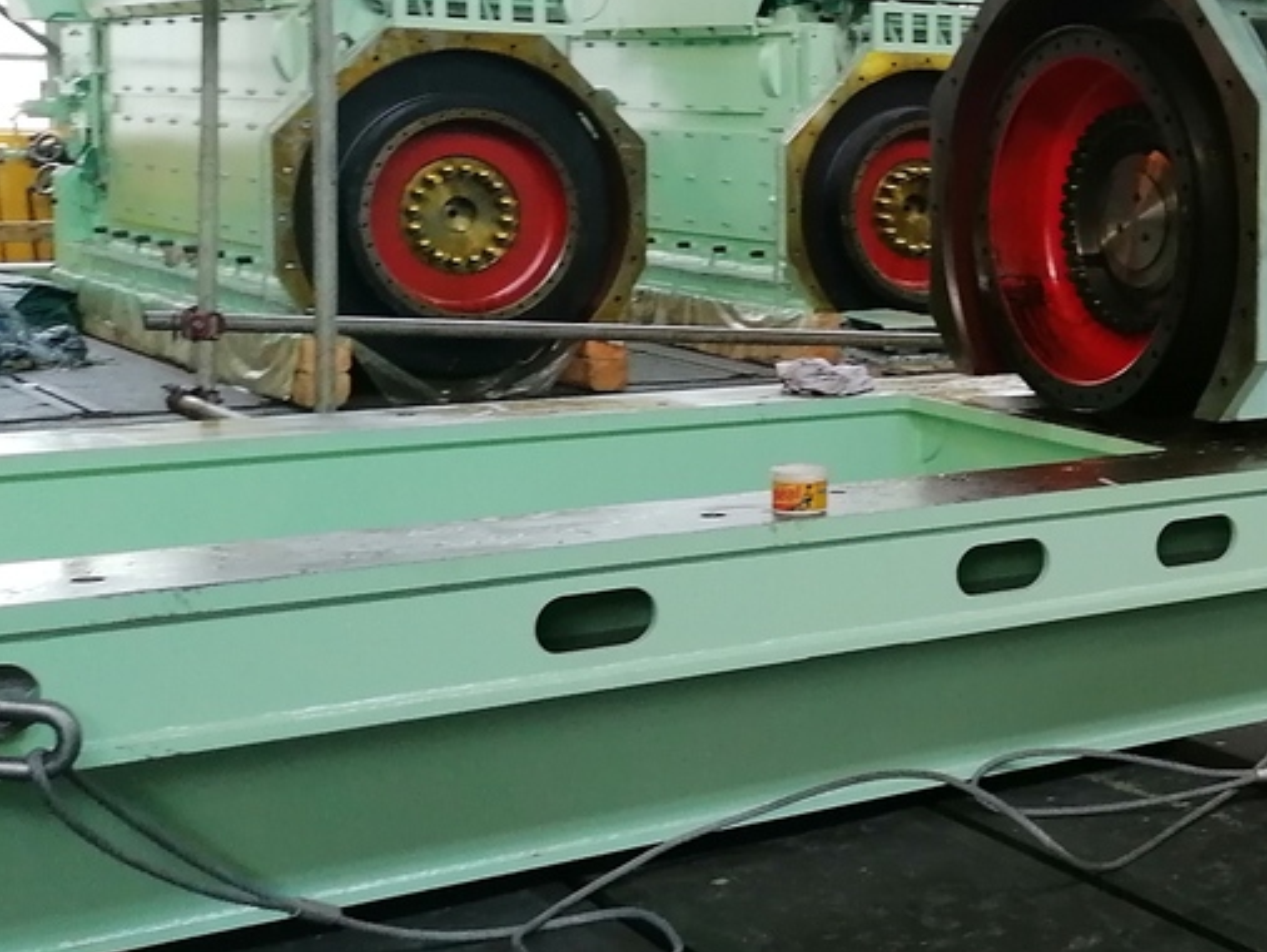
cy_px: 348
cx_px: 1322
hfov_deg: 28.1
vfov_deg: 22.9
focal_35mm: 64
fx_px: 2344
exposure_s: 1/36
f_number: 1.8
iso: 200
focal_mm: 4.75
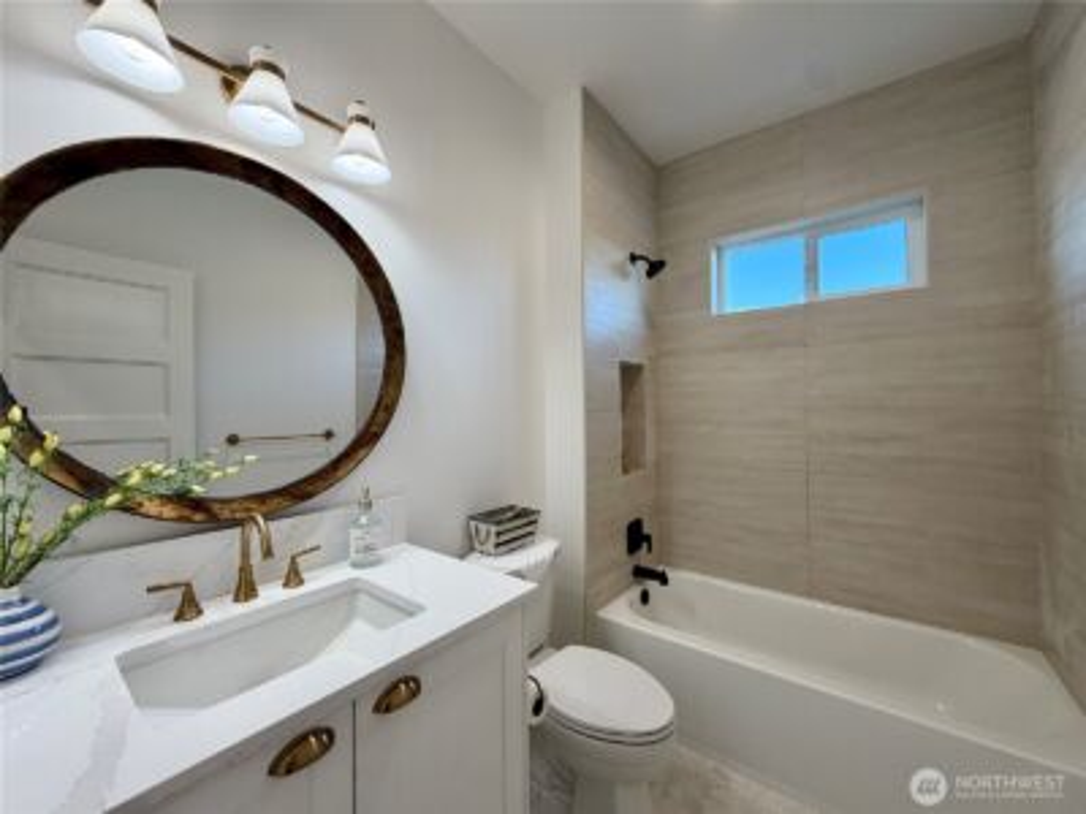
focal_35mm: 14
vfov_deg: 85.7
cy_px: 407
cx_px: 543
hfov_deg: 102.1
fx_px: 439
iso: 64
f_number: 2.2
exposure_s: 1/120
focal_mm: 2.22
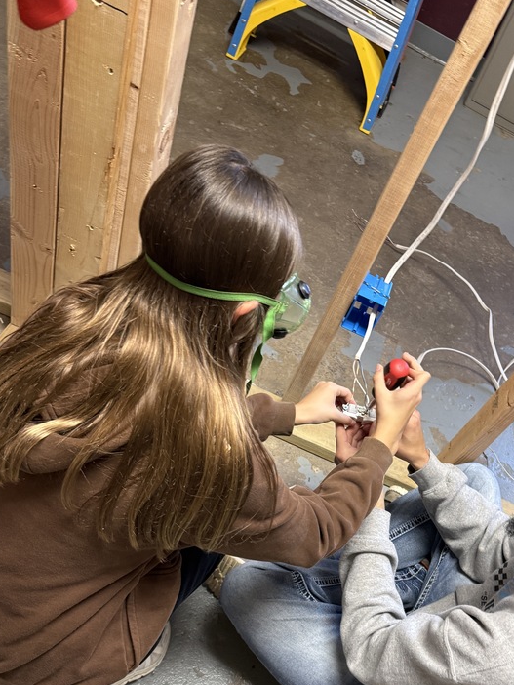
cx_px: 361
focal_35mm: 35
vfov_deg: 51.5
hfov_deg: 40.0
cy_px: 464
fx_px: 693
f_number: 1.78
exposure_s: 1/60
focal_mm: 6.76
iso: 250
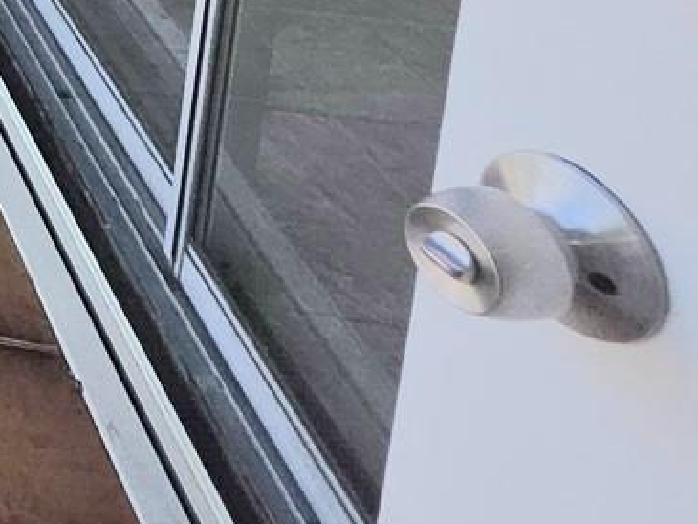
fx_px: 1150
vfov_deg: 17.7
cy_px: -534
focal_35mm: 57
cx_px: -648
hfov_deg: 20.1
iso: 20
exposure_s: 1/588
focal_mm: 2.2
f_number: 1.9
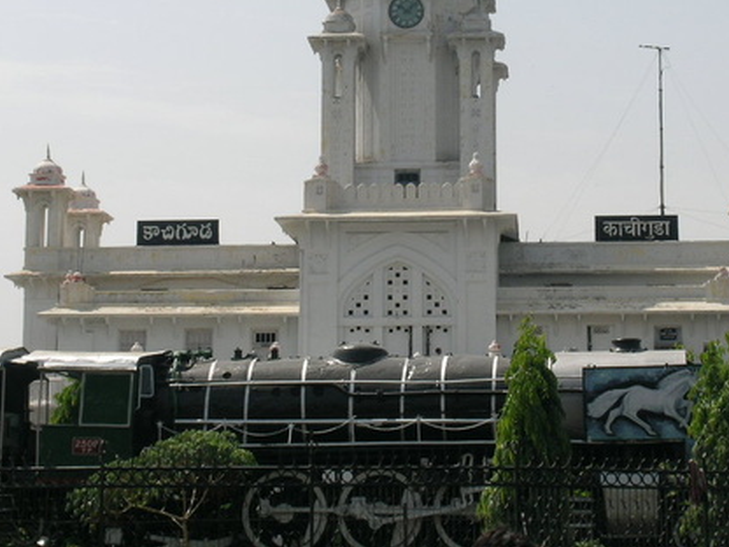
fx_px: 2106
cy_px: 182
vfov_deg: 14.8
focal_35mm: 100
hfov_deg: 19.6
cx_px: 414
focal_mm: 13.5
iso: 50
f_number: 7.6
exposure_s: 1/253
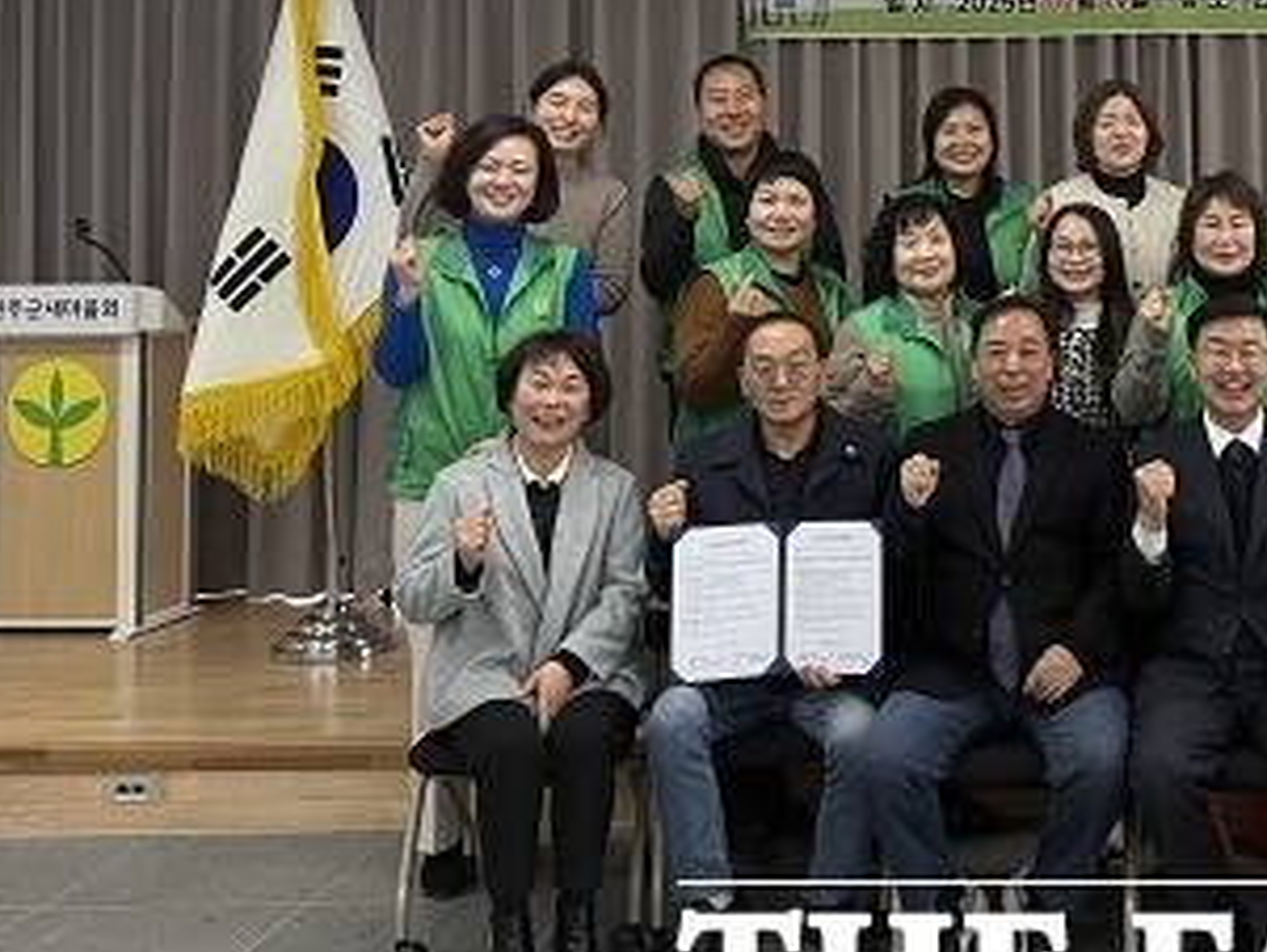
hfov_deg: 35.3
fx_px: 1867
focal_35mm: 51
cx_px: 1141
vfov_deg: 27.6
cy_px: 114
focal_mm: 6.76
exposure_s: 1/171
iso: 200
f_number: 1.78
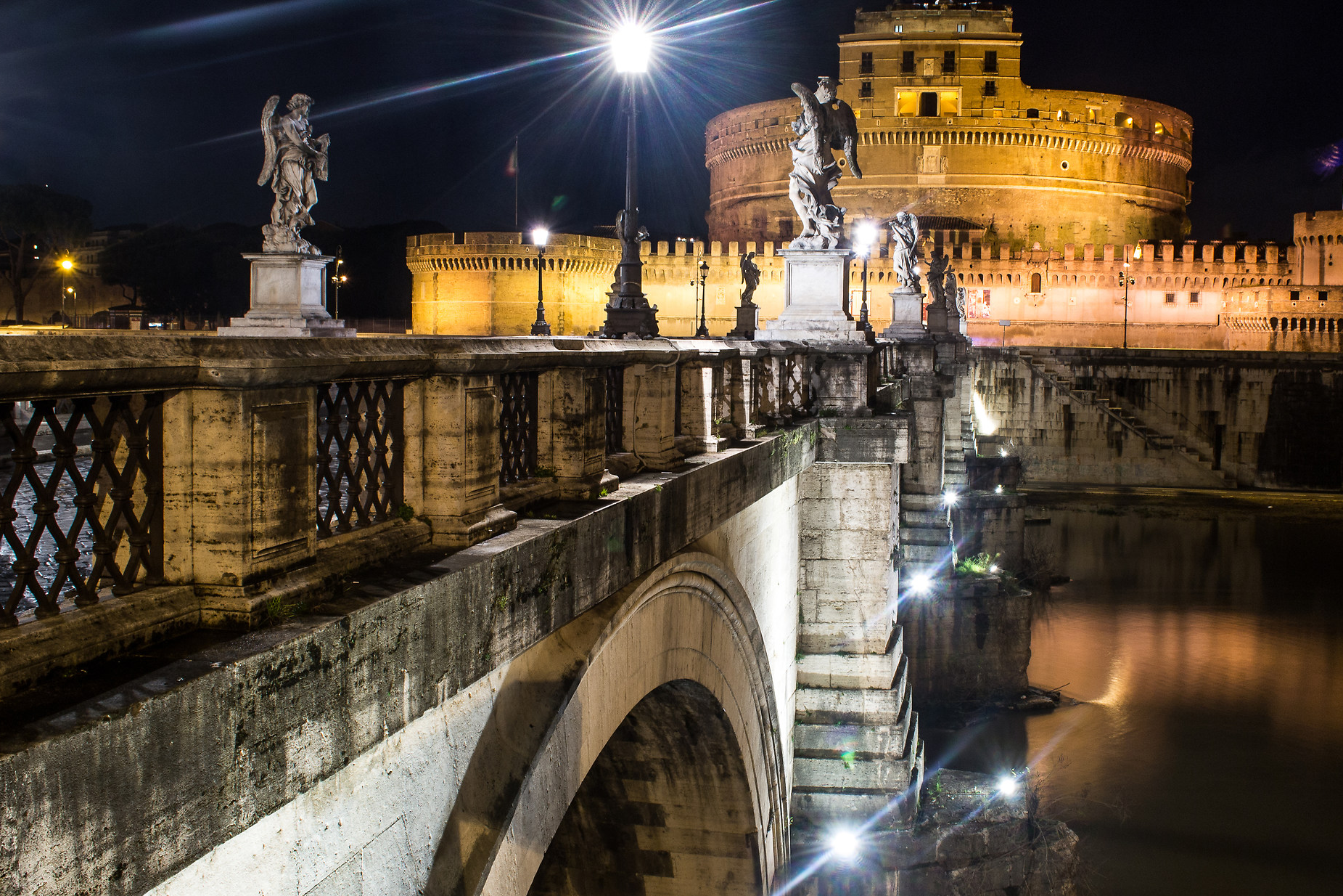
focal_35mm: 35
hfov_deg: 54.3
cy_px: 389
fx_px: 1306
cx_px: 744
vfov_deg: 37.8
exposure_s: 13
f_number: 16
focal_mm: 18
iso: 110
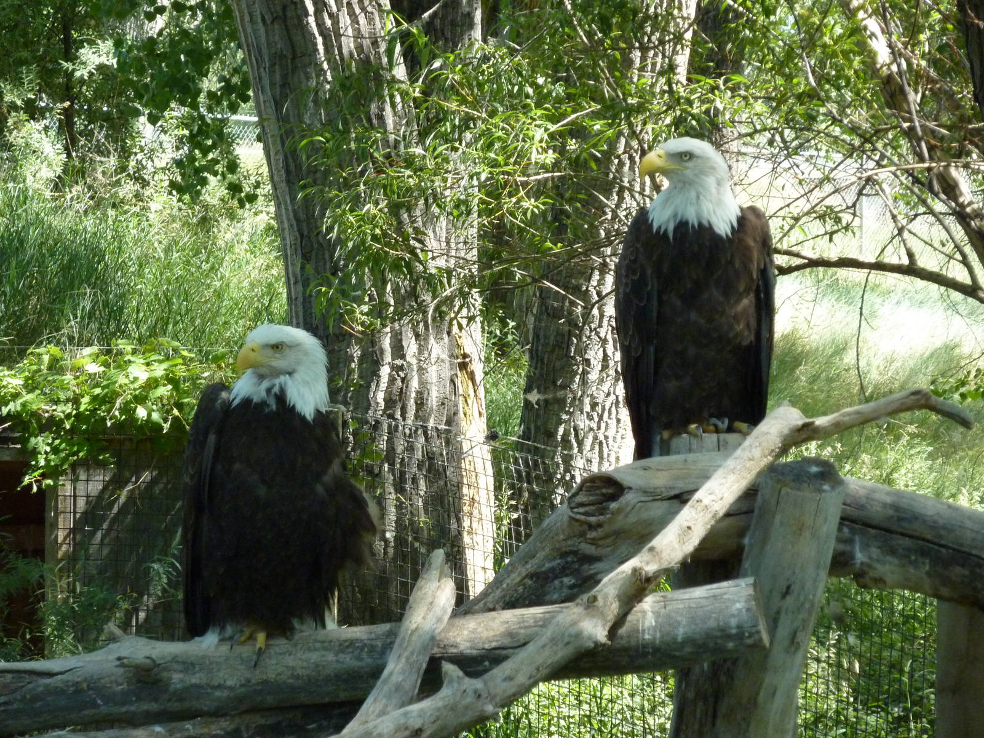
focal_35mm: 158
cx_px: 492
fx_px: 4491
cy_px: 369
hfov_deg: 12.5
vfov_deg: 9.4
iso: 400
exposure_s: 1/320
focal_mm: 25.9
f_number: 4.5
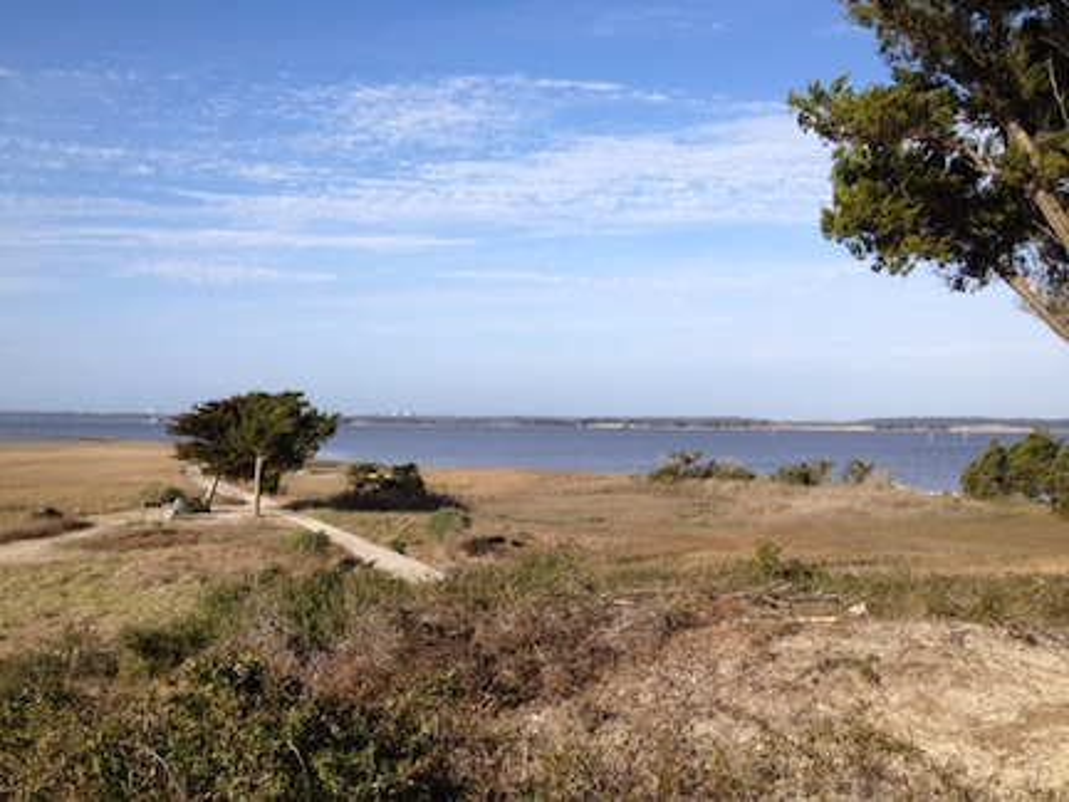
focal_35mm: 35
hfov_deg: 52.6
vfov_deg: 40.7
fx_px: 1081
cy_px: 401
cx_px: 534
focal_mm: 4.28
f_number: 2.4
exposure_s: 1/1534
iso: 50
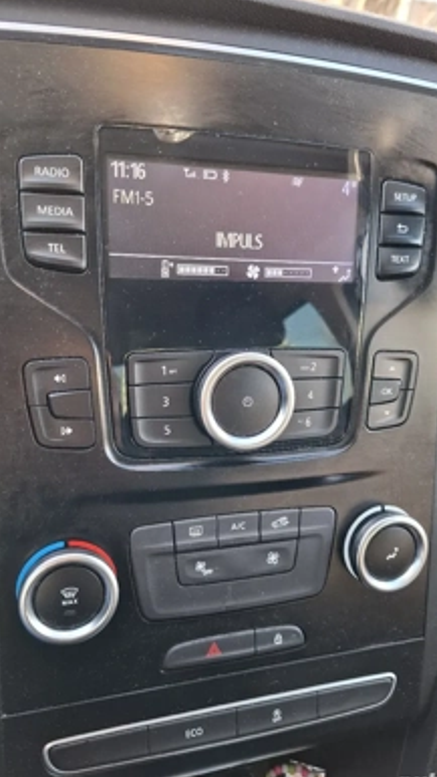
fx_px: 536
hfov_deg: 44.4
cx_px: 222
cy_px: 397
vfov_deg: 71.9
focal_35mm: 26
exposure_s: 1/100
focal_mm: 5.54
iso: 250
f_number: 1.8
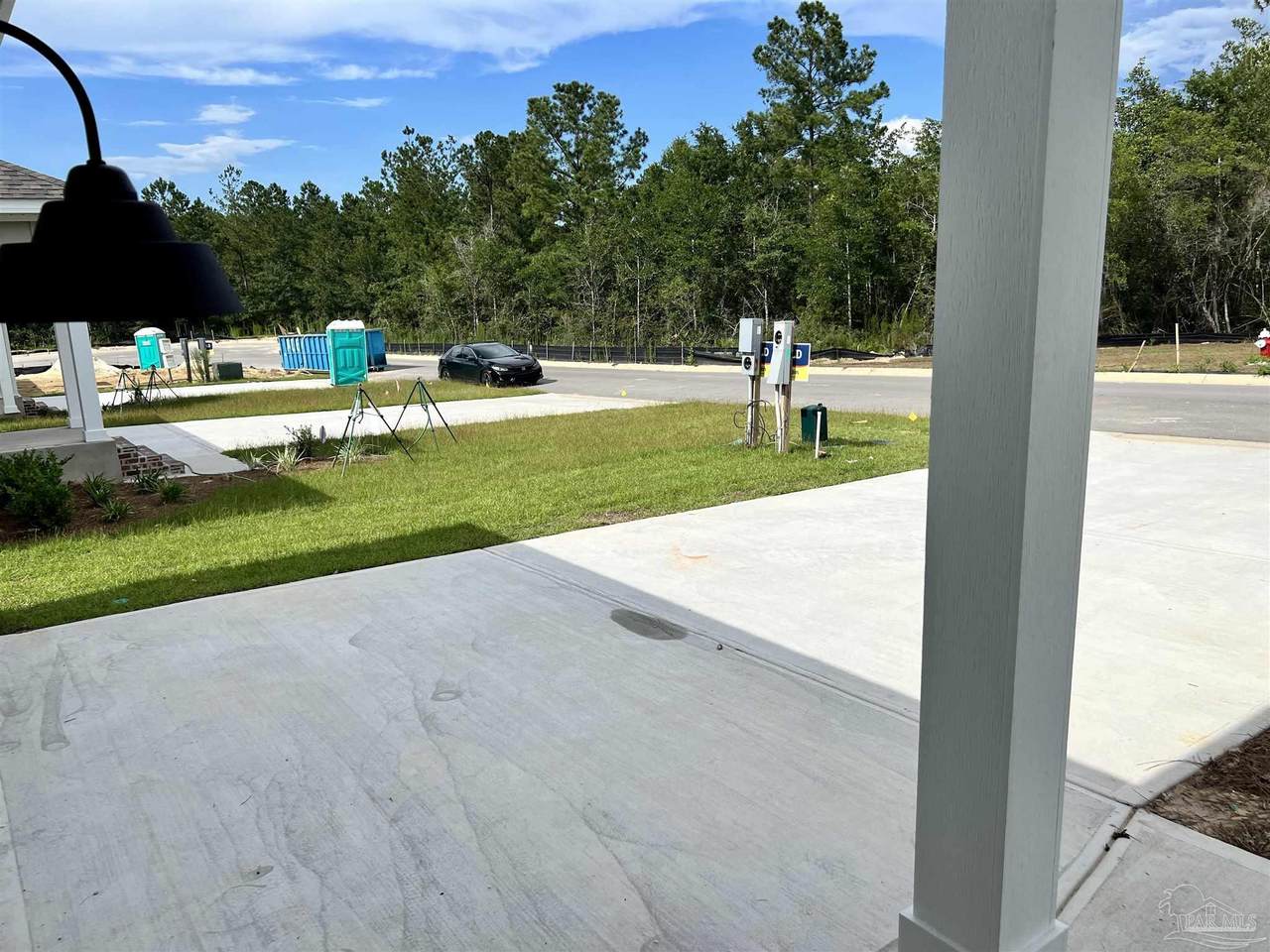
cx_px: 635
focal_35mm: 26
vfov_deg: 53.1
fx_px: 954
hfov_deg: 67.3
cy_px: 476
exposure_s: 1/5319
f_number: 1.5
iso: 50
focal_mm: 5.7
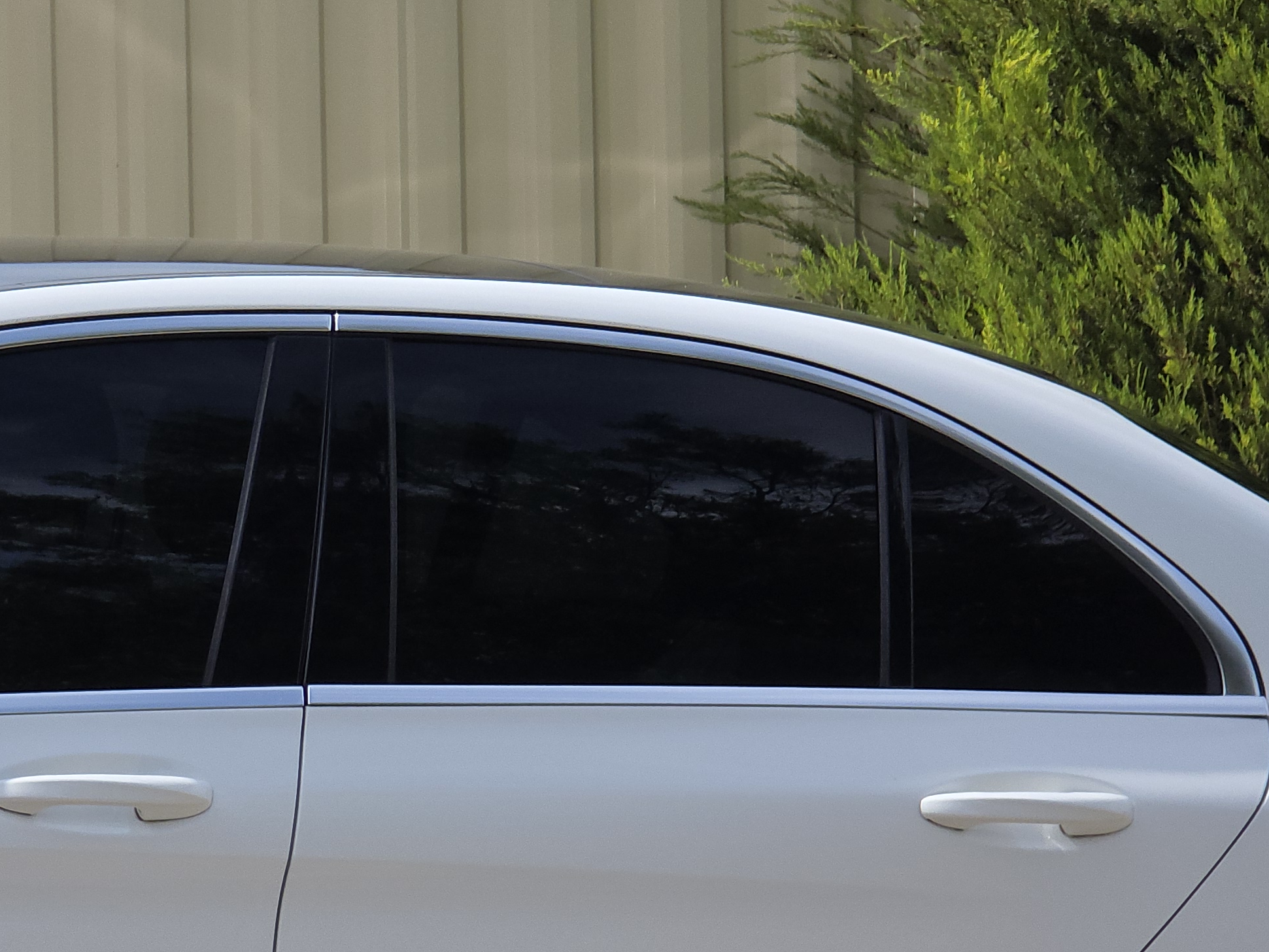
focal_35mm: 237
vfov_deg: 6.3
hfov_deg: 8.3
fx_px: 8689
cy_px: 510
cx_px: 268
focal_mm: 18.6
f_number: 3.4
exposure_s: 1/1476
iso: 64
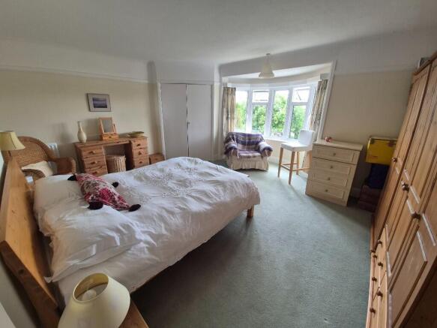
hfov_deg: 106.2
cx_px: 218
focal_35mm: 13
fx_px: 164
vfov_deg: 89.9
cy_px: 164
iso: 80
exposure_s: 1/100
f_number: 2.2
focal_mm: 1.74
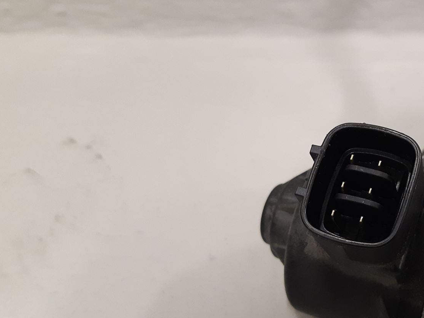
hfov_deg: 37.7
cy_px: 212
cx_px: 360
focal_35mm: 48
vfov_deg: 30.1
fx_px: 588
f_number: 1.7
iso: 250
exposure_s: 1/50
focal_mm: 3.93
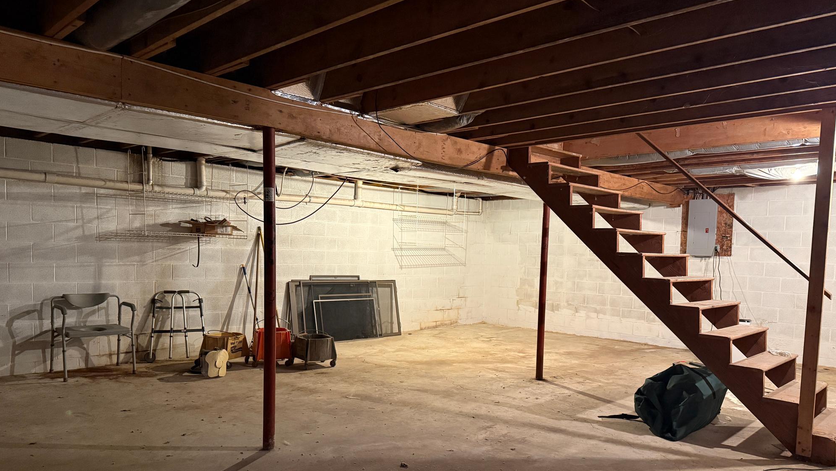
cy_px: 289
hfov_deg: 69.8
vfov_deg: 42.6
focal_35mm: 27
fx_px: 599
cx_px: 430
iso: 800
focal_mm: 6.76
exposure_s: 1/40
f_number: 1.78
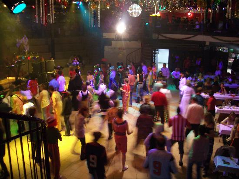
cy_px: 90
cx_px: 120
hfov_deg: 52.6
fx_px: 242
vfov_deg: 40.7
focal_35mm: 35
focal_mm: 5.8
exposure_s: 1/4
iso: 200
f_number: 2.6
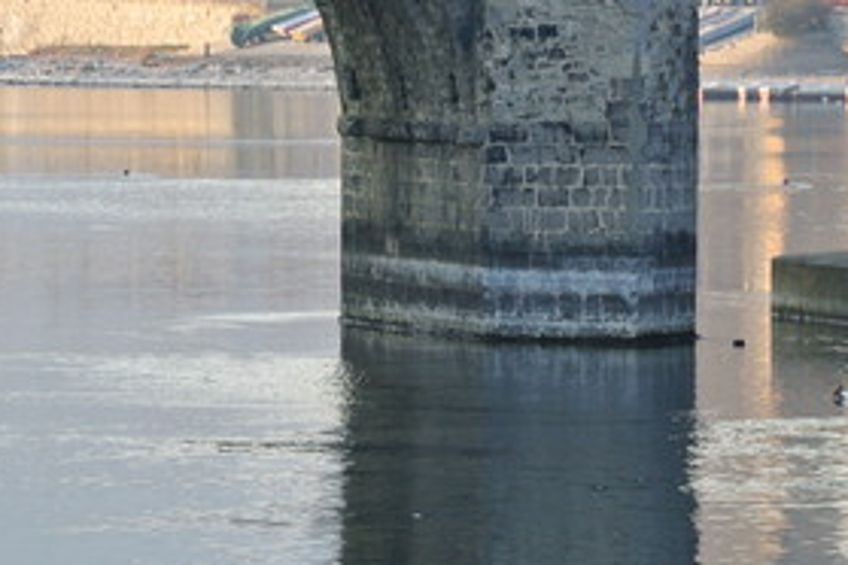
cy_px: 351
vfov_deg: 3.5
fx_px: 9327
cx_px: 857
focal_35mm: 396
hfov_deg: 5.2
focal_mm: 51.2
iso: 100
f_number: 4.2
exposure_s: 1/100
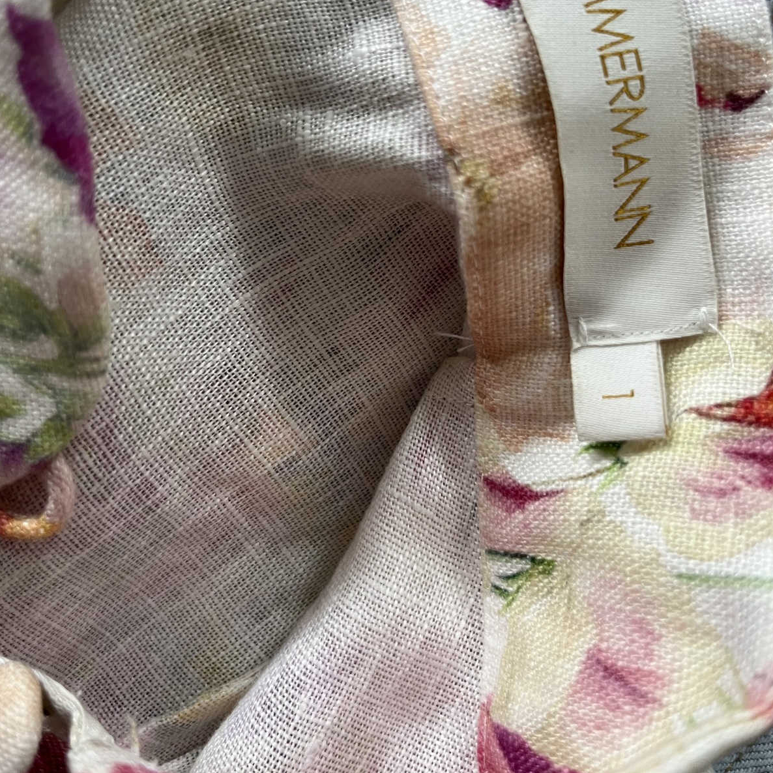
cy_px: 289
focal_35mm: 31
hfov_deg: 52.5
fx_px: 783
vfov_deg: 52.0
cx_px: 385
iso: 80
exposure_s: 1/50
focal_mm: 5.1
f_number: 1.6
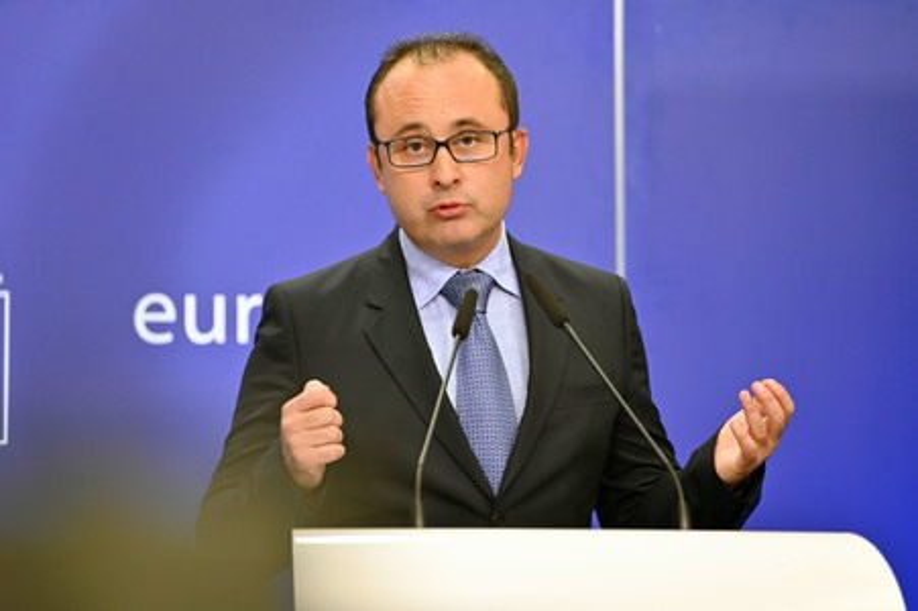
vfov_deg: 8.8
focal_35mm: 155
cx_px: 459
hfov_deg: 13.3
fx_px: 3949
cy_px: 306
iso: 1000
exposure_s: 1/320
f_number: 2.8
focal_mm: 155
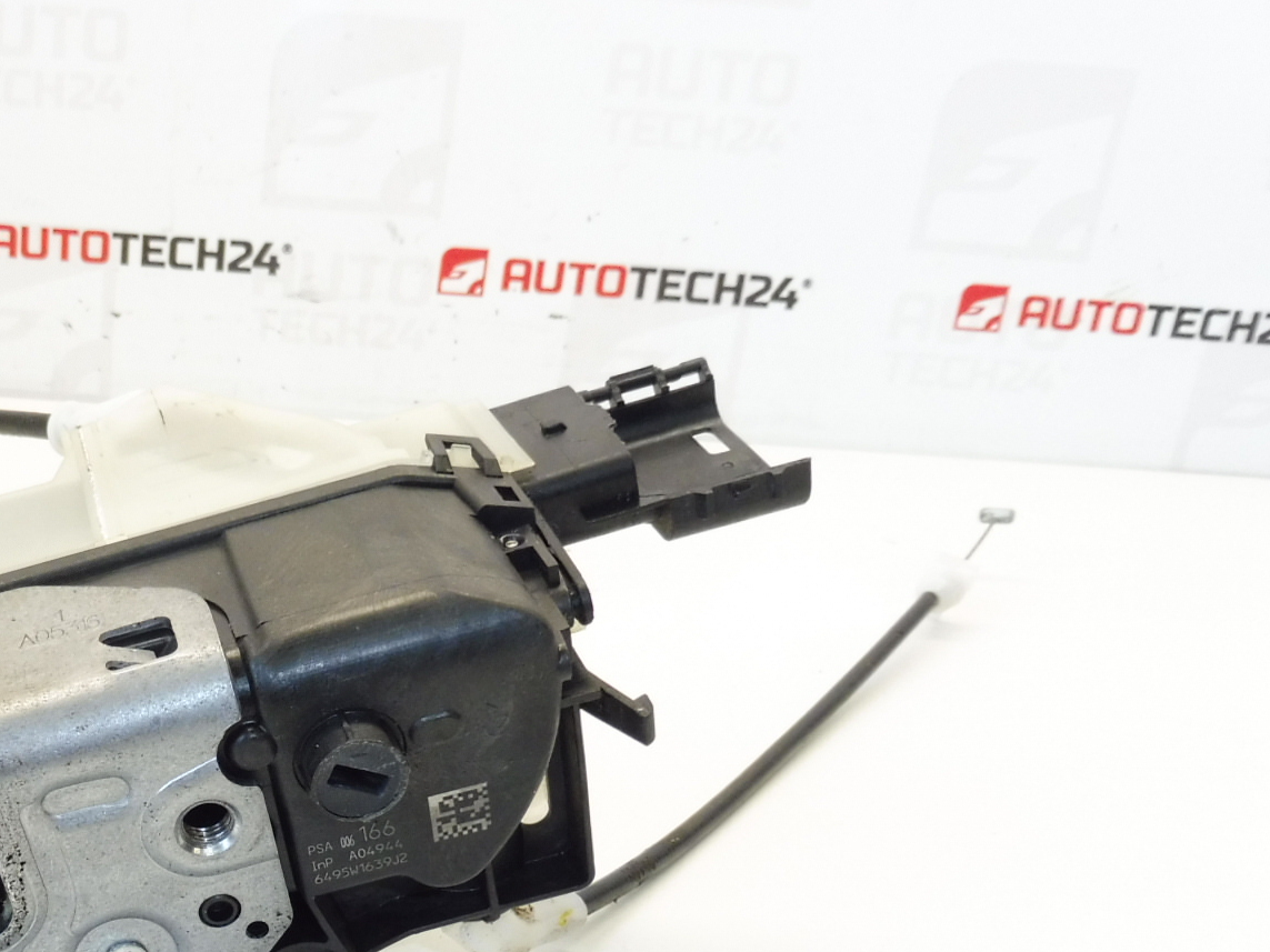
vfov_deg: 32.7
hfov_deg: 40.7
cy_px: 762
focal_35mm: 43
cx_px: 141
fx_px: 1577
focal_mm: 4.3
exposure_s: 1/60
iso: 200
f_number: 3.5
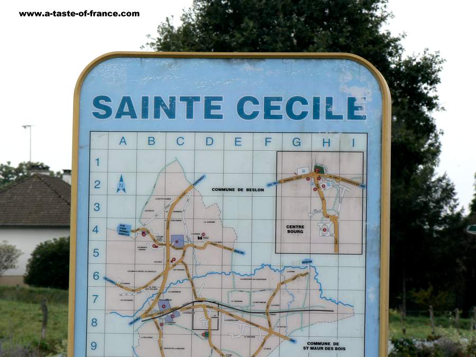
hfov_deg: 10.0
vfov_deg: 7.5
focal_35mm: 198
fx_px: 2723
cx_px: 238
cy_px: 178
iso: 80
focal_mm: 32.9
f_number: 4.5
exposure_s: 1/100
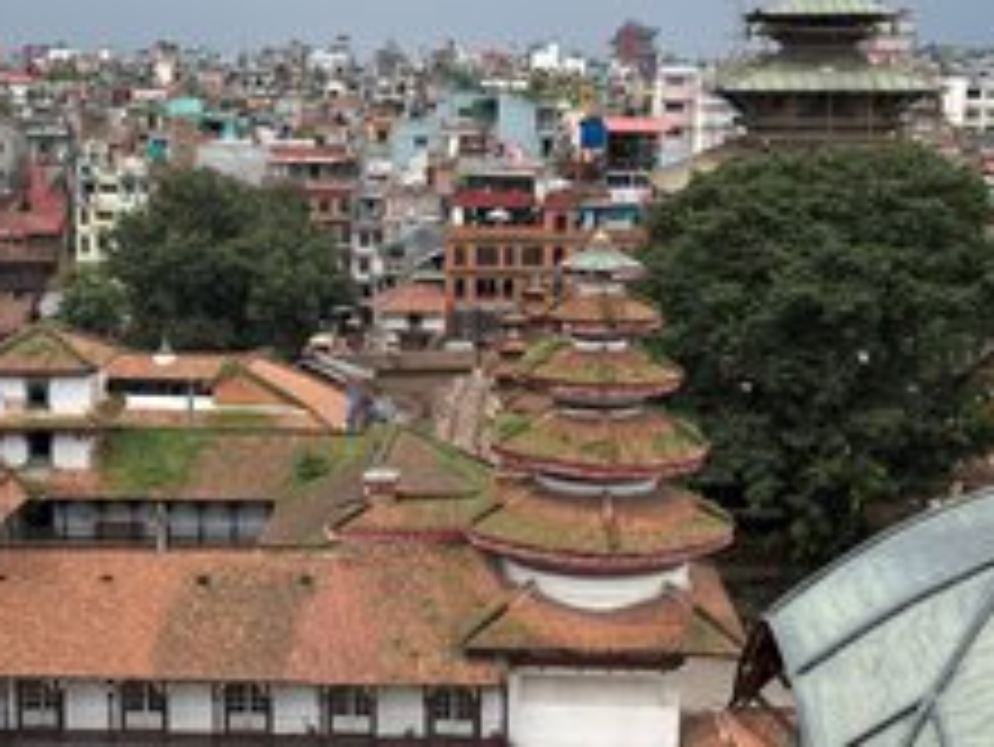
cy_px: 342
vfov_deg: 30.9
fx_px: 1350
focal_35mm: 47
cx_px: 400
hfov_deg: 40.2
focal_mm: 5.96
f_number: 1.6
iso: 50
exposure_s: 1/1783
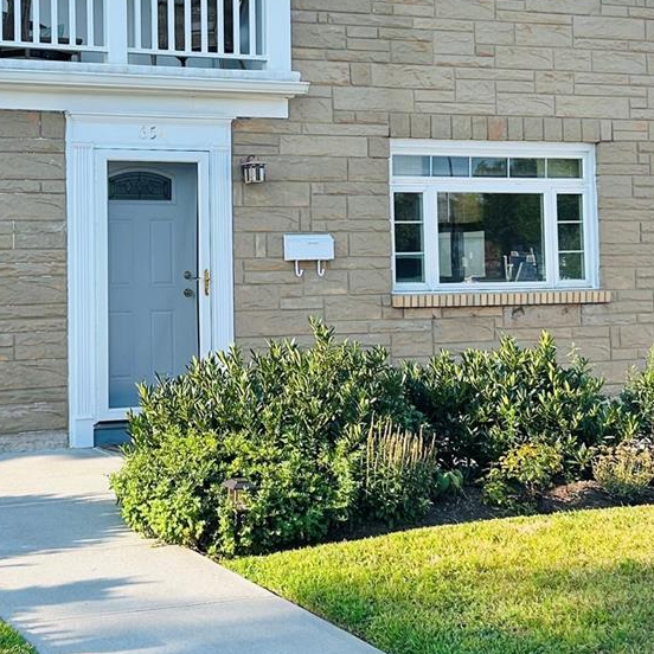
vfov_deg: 26.6
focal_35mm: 64
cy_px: 175
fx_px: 1368
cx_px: 177
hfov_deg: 26.6
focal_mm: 5.7
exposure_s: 1/1808
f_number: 1.5
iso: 50
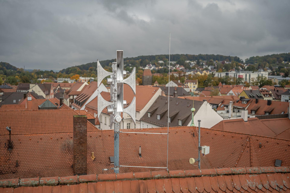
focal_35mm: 35
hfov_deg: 54.4
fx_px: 282
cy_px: 96
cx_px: 145
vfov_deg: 37.9
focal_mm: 35
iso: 100
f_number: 2
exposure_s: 1/2500
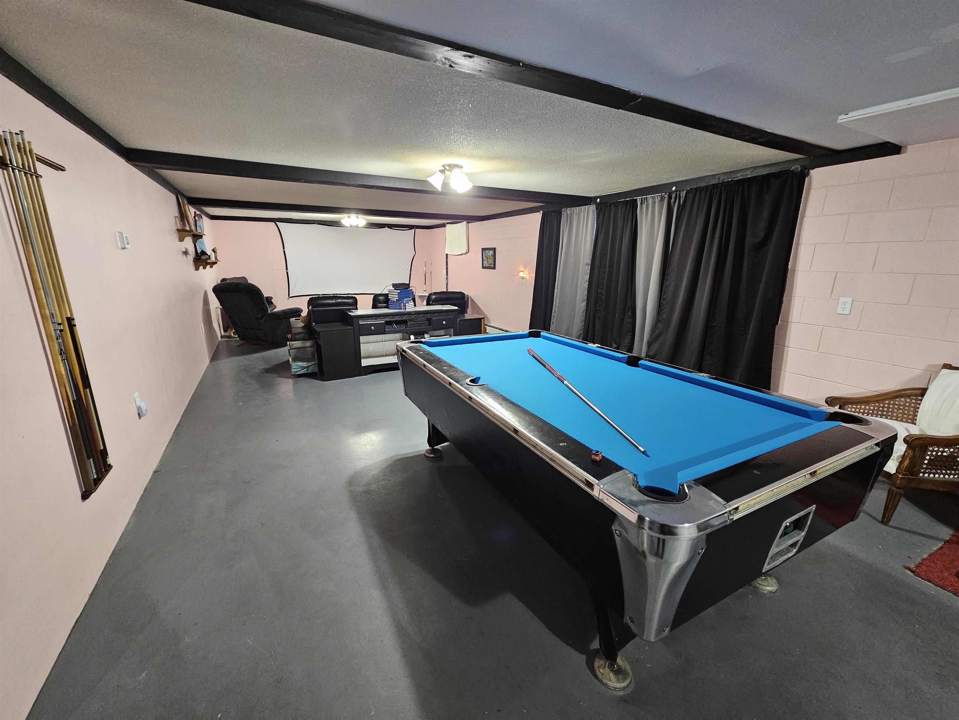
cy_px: 360
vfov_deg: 89.9
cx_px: 480
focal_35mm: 13
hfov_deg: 106.2
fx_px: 360
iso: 400
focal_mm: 2.2
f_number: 2.2
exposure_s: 1/30
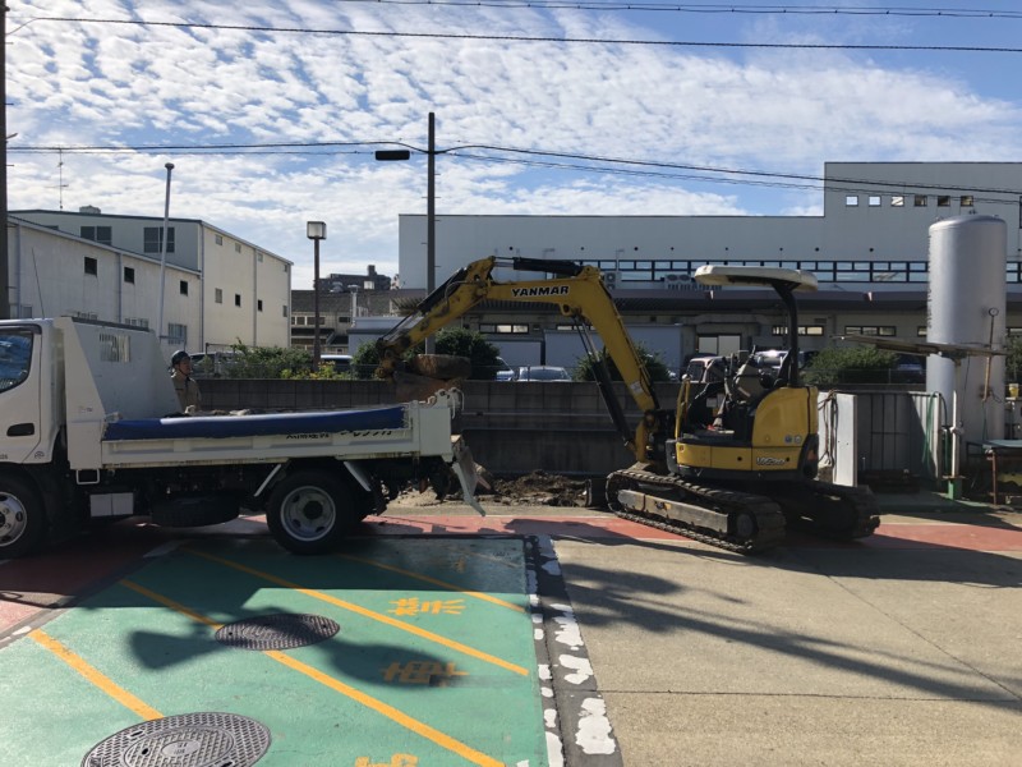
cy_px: 384
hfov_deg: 63.4
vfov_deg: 49.7
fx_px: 827
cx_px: 511
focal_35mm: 28
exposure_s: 1/3003
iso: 20
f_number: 1.8
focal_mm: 3.99
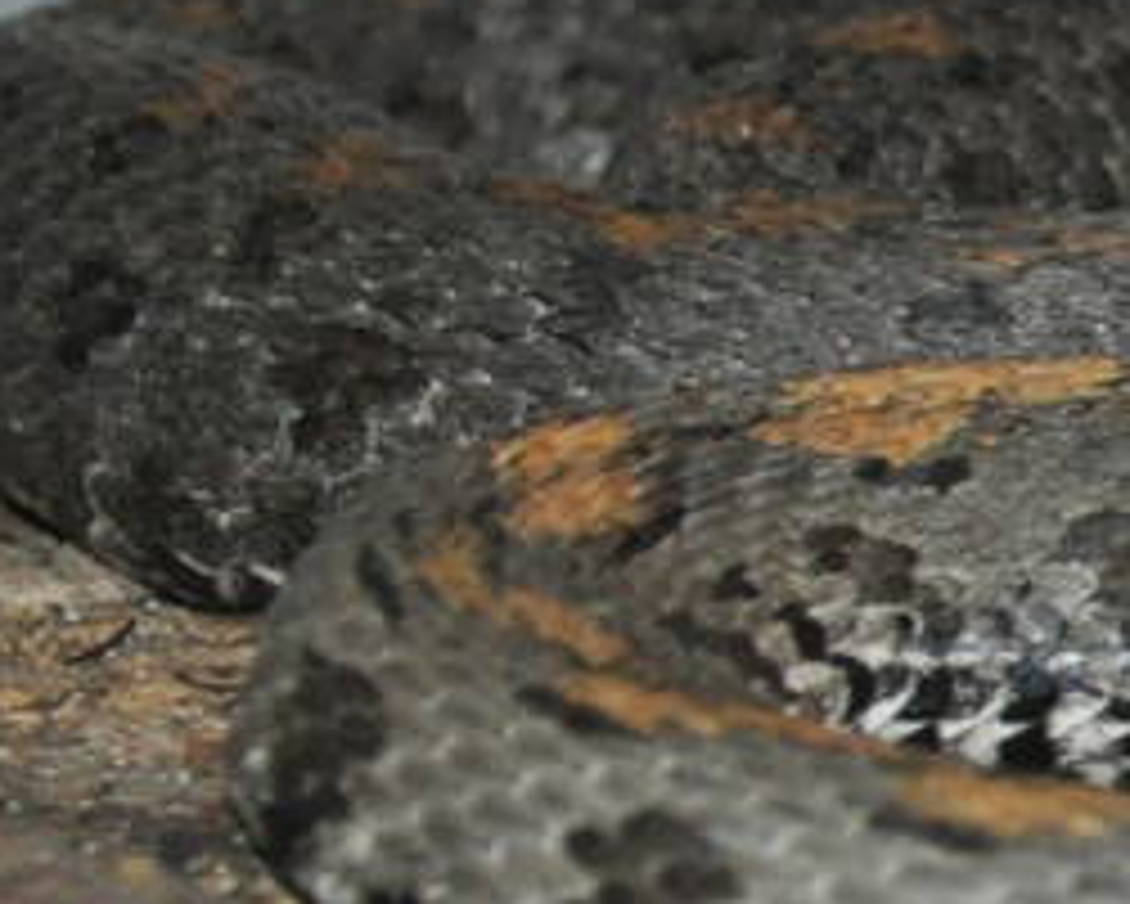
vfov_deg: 2.9
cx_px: 2580
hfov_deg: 3.6
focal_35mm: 538
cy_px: 205
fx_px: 18000
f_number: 5.3
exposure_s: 1/60
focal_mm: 60
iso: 1000
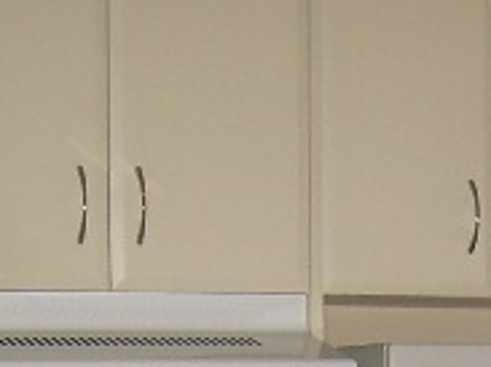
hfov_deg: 11.8
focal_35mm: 166
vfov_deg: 8.5
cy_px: 731
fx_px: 2353
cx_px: 504
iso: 84
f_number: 2.8
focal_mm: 6.3
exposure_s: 1/60
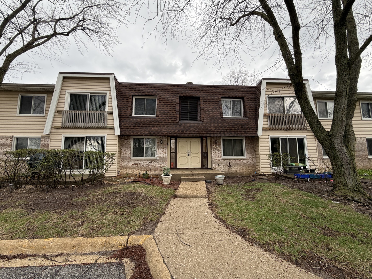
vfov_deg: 85.7
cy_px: 140
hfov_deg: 102.1
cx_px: 186
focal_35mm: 14
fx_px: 150
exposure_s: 1/157
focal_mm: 2.22
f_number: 2.2
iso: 40
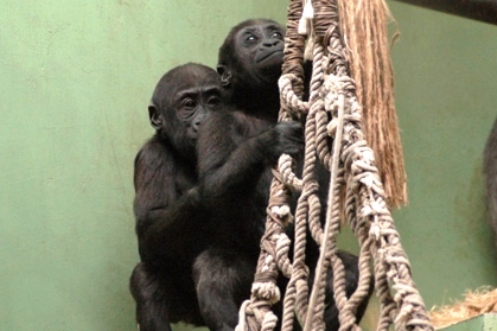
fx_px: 4094
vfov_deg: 4.6
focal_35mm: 297
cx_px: 261
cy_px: 148
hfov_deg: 6.9
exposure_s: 1/125
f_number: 4.5
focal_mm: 145
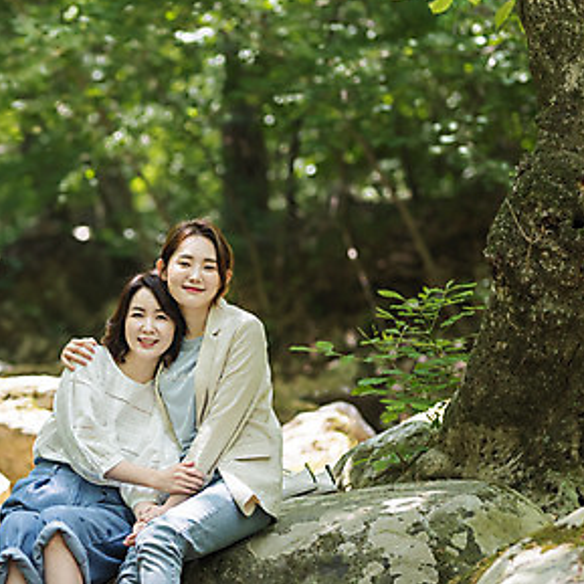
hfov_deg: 11.5
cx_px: 15
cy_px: 390
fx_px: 2863
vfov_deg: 11.6
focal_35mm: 150
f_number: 2
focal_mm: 85
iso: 320
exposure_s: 1/800
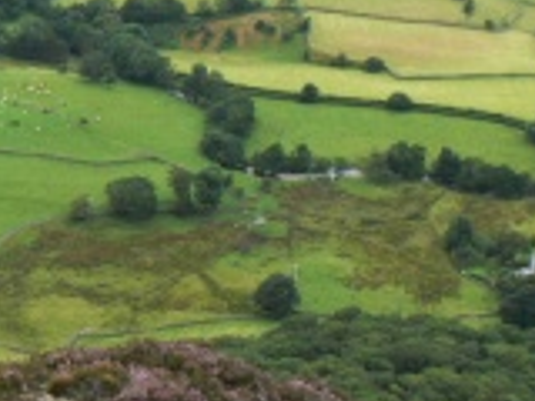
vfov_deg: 15.2
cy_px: 167
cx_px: 20
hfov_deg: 19.7
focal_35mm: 97
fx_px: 1499
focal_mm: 6
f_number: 4
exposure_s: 1/100
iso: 80
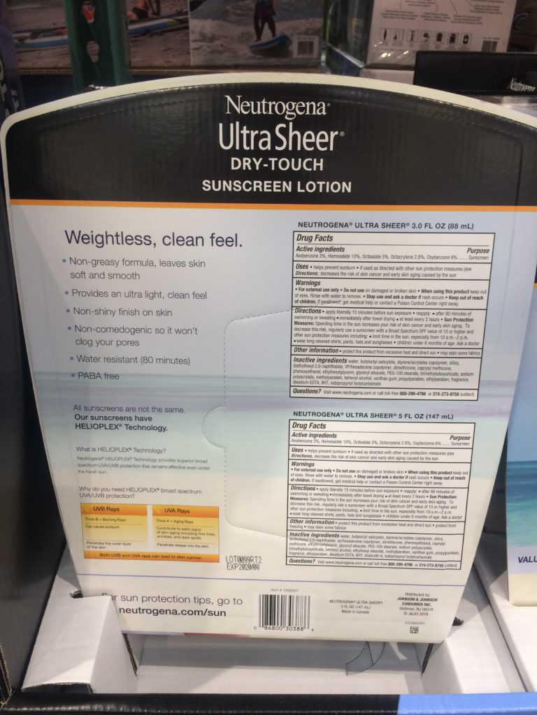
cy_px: 358
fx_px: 600
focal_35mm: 29
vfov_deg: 61.7
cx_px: 268
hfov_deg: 48.2
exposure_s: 1/30
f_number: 2.2
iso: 50
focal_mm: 4.15
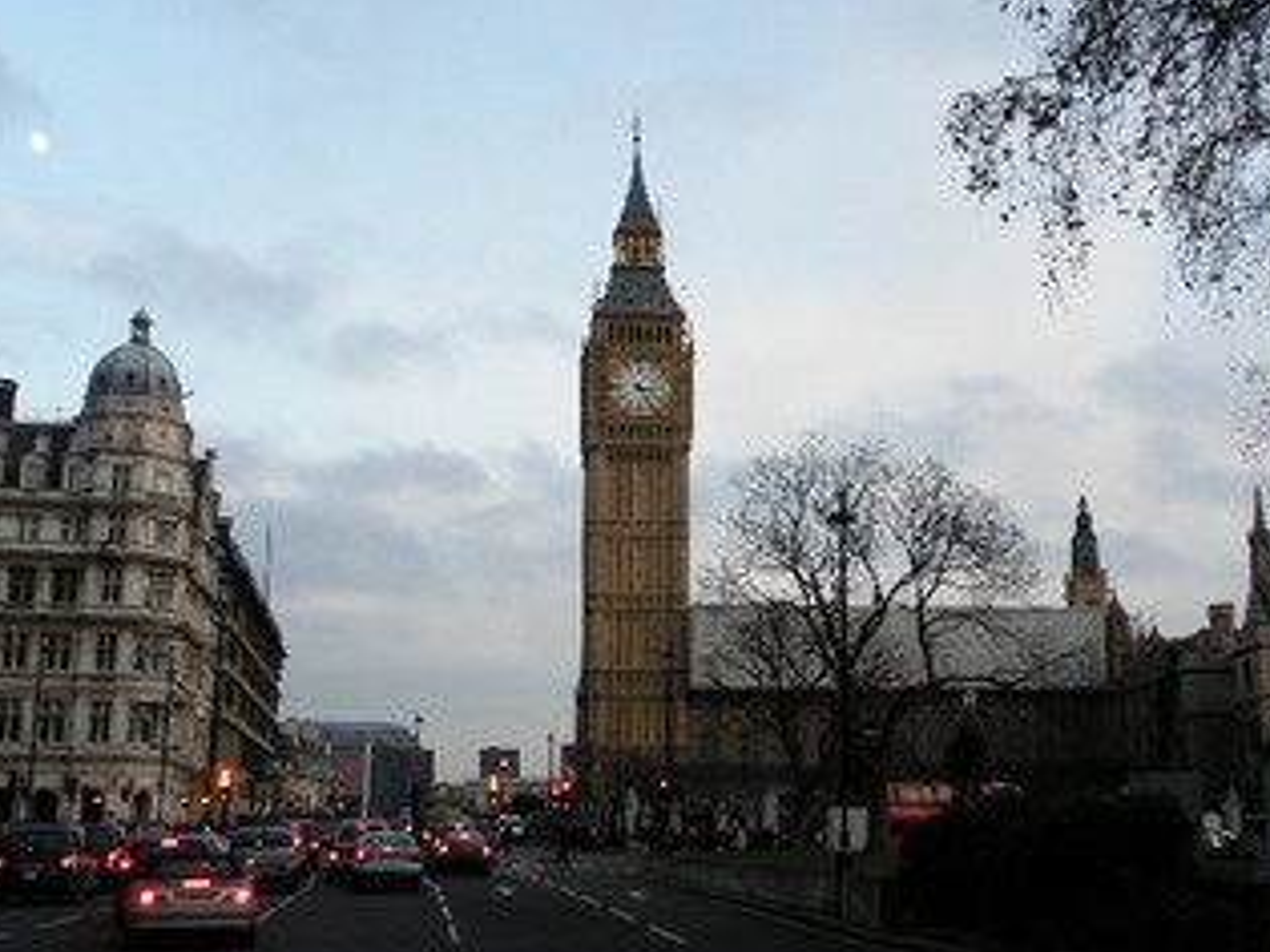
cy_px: 460
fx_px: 1724
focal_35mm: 47
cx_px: 774
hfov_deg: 40.2
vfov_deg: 30.9
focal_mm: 6.6
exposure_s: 1/80
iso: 64
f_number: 3.5
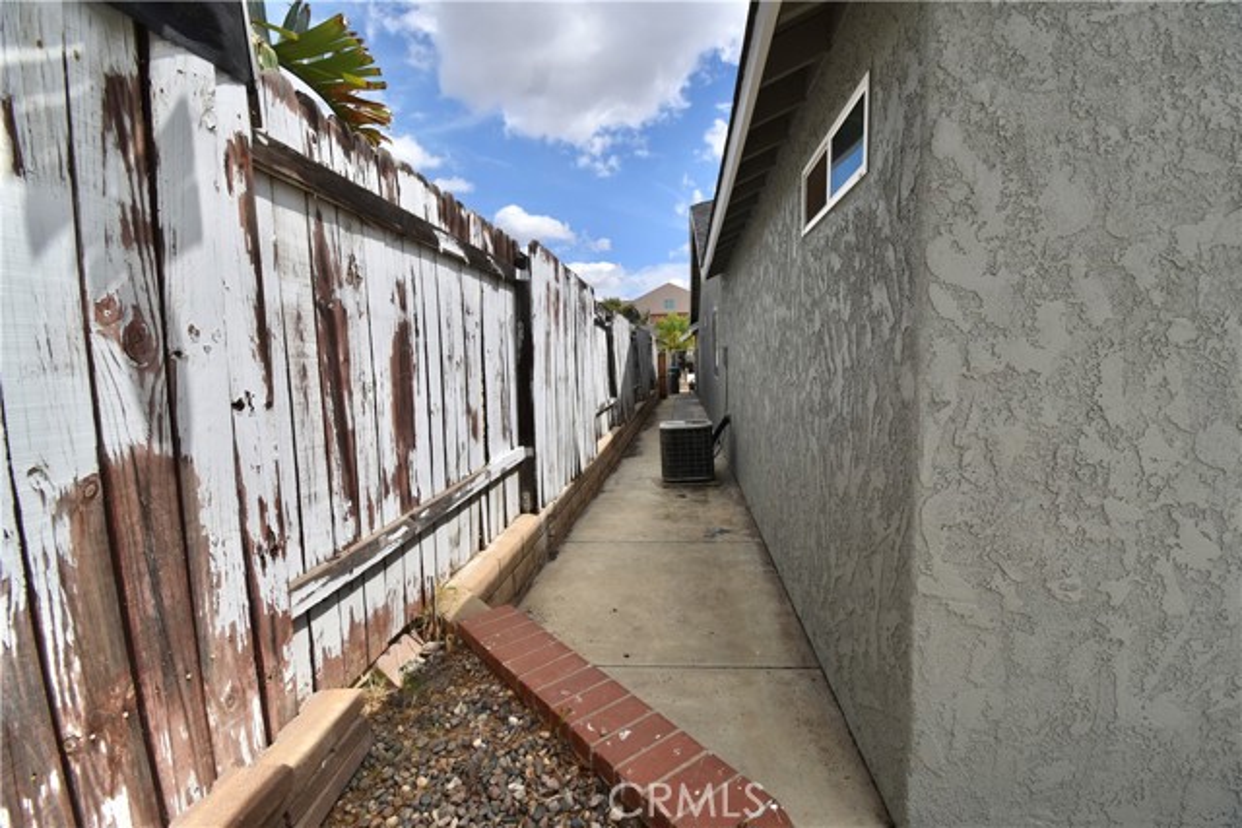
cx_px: 621
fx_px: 518
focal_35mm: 15
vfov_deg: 77.4
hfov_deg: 100.4
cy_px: 414
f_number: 9
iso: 100
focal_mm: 10
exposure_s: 1/320
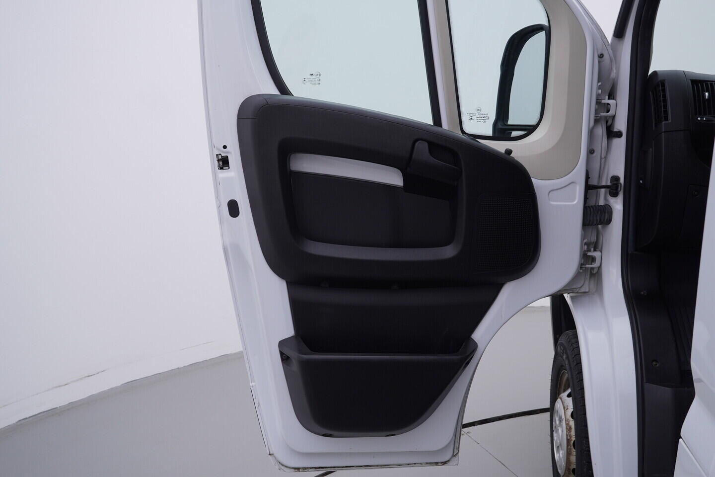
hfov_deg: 53.1
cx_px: 358
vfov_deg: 36.9
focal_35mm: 36
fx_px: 715
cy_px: 238
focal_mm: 24
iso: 125
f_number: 4
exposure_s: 1/80
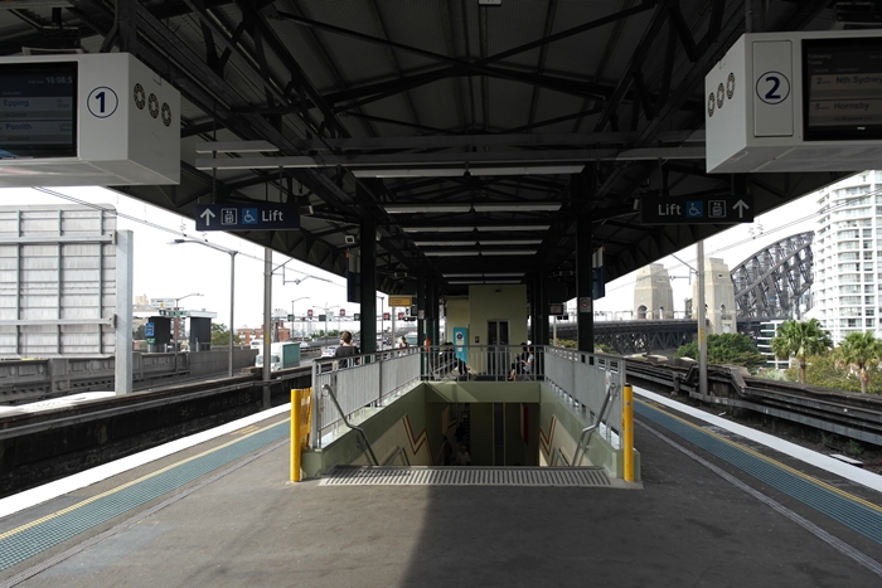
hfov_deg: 61.9
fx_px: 735
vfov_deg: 43.6
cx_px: 441
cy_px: 294
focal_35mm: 30
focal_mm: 20
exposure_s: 1/160
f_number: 5
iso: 100
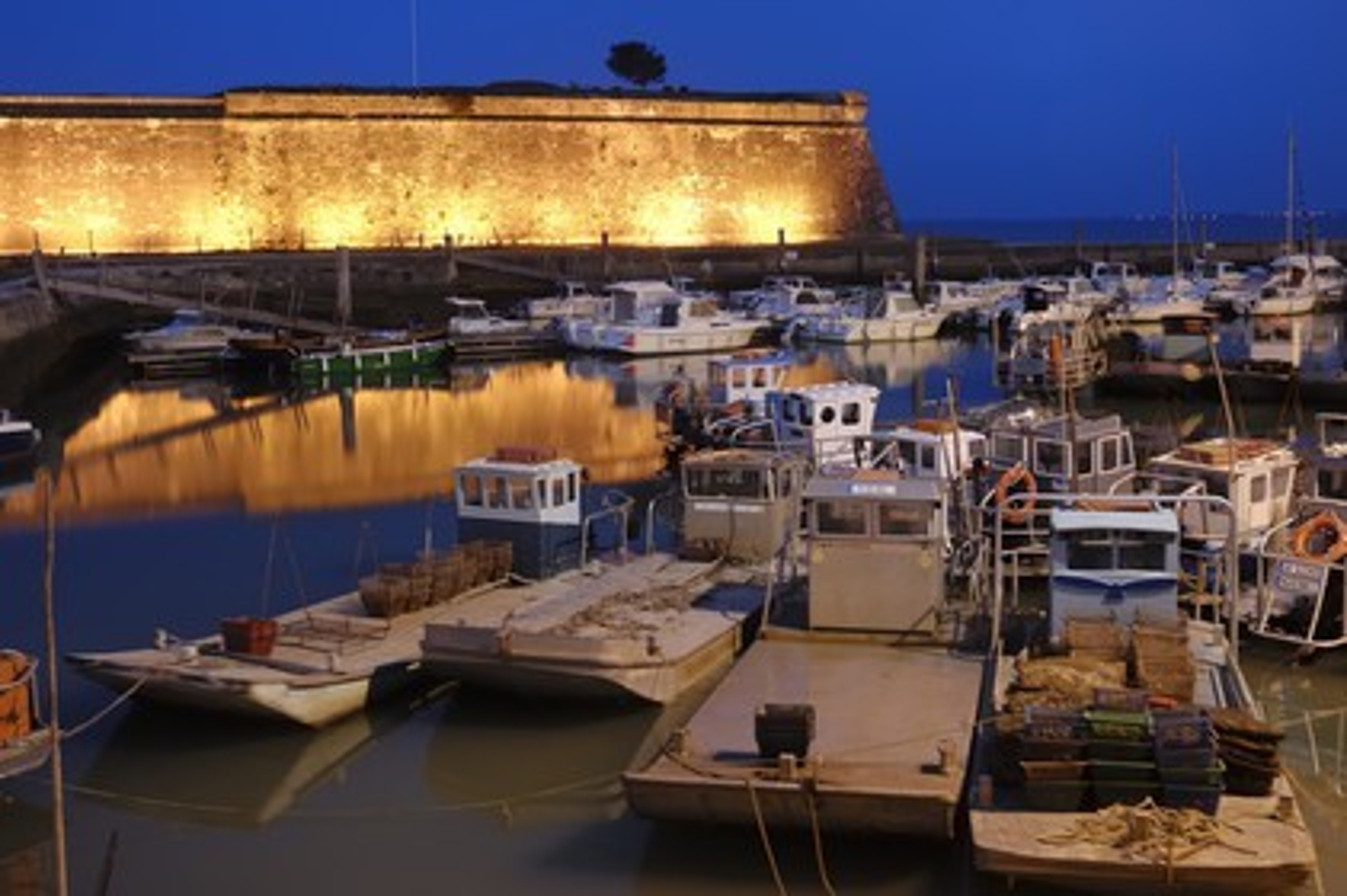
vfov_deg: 31.8
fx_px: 1570
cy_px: 448
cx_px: 674
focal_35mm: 42
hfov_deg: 46.4
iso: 100
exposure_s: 15
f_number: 6.3
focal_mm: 28
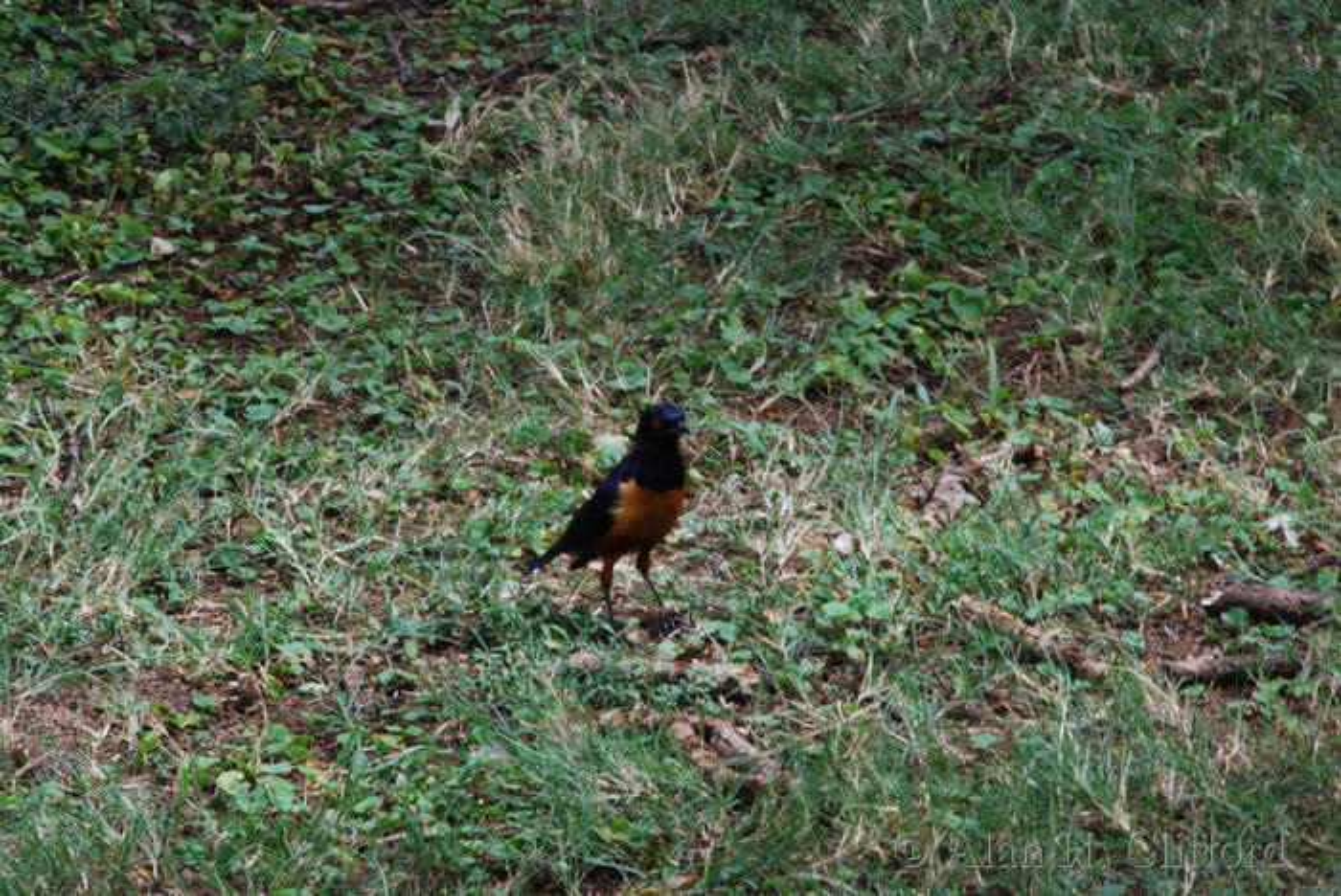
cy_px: 448
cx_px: 670
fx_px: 11184
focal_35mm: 300
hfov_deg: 6.9
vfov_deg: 4.6
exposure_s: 1/10
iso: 500
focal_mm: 200
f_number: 36
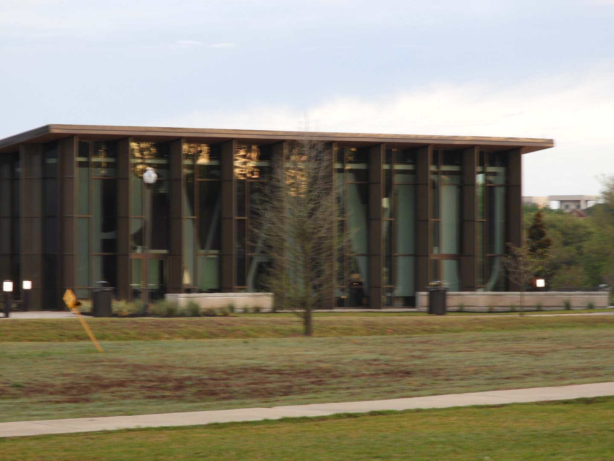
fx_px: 3193
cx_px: 307
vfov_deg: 8.2
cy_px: 230
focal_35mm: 180
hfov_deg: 11.0
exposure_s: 1/60
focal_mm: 32.2
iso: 125
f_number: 5.3
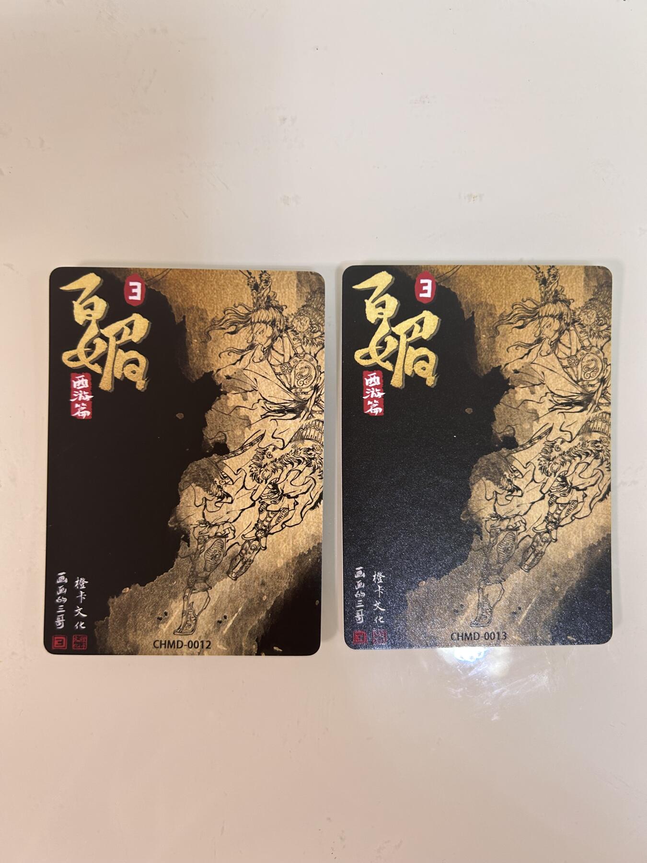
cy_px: 432
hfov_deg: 53.1
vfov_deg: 67.3
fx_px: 648
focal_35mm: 26
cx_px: 324
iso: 80
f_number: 1.5
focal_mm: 5.7
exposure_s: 1/50
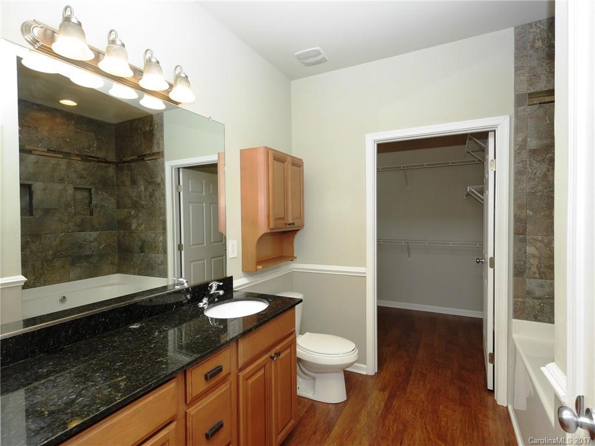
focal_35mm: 18
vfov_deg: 71.6
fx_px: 309
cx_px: 298
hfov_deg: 87.8
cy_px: 223
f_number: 5.6
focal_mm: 9
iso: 200
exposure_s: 1/60
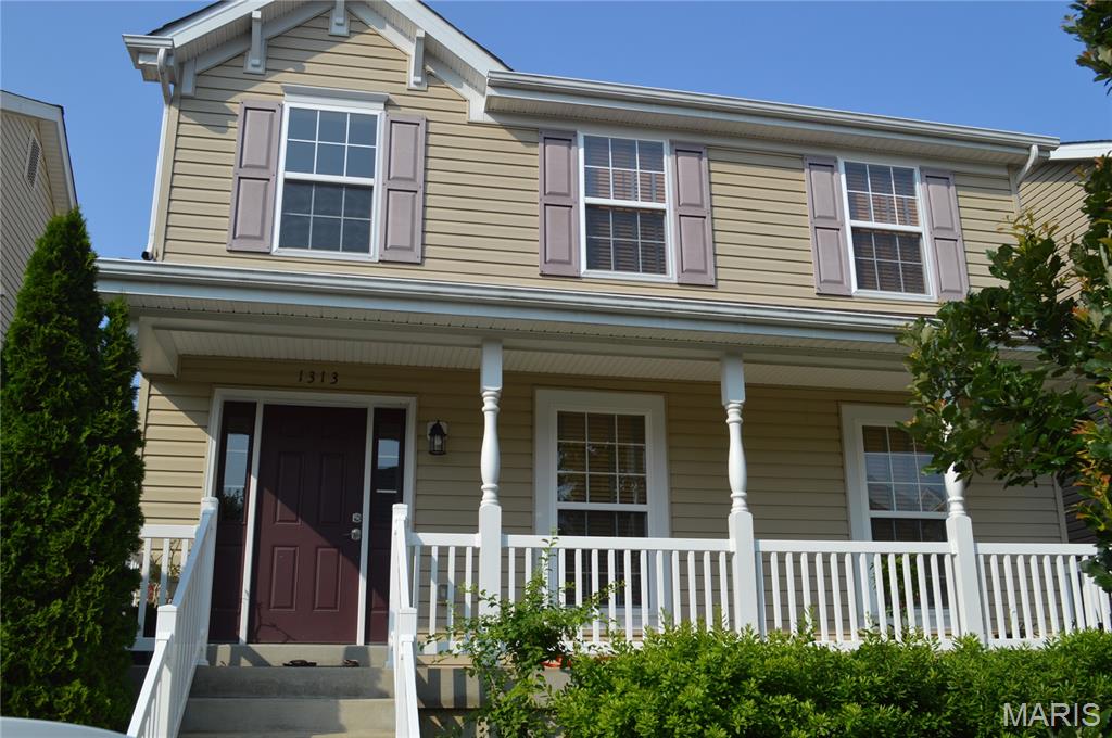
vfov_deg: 39.9
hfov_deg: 57.3
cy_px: 369
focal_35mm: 33
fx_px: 1018
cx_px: 556
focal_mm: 22
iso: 100
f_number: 8
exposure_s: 1/250
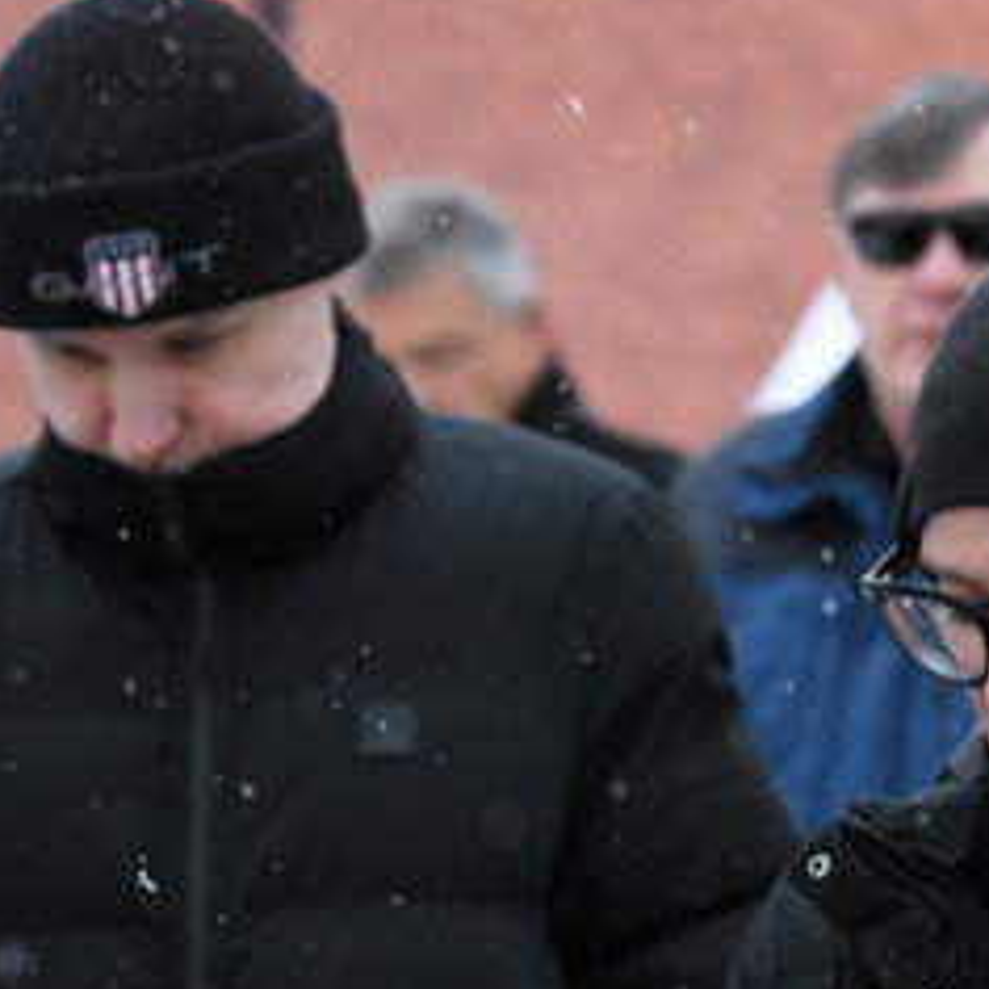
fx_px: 6109
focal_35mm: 189
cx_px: 490
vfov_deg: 9.2
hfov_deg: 9.3
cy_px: 867
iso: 8000
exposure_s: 1/320
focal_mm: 76
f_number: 4
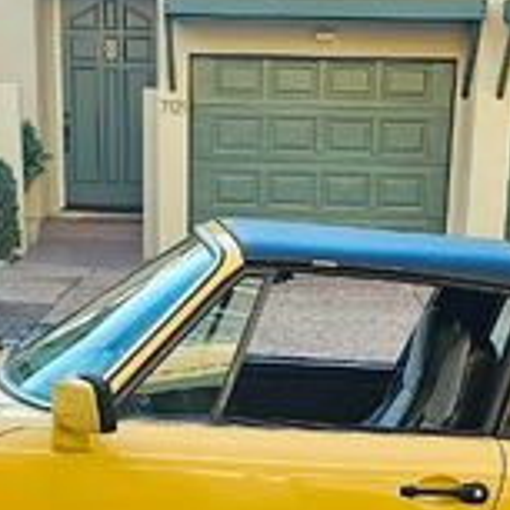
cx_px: 263
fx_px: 1417
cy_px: 607
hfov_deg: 20.4
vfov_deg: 19.3
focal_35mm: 85
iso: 40
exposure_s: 1/207
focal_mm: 6.3
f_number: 1.7
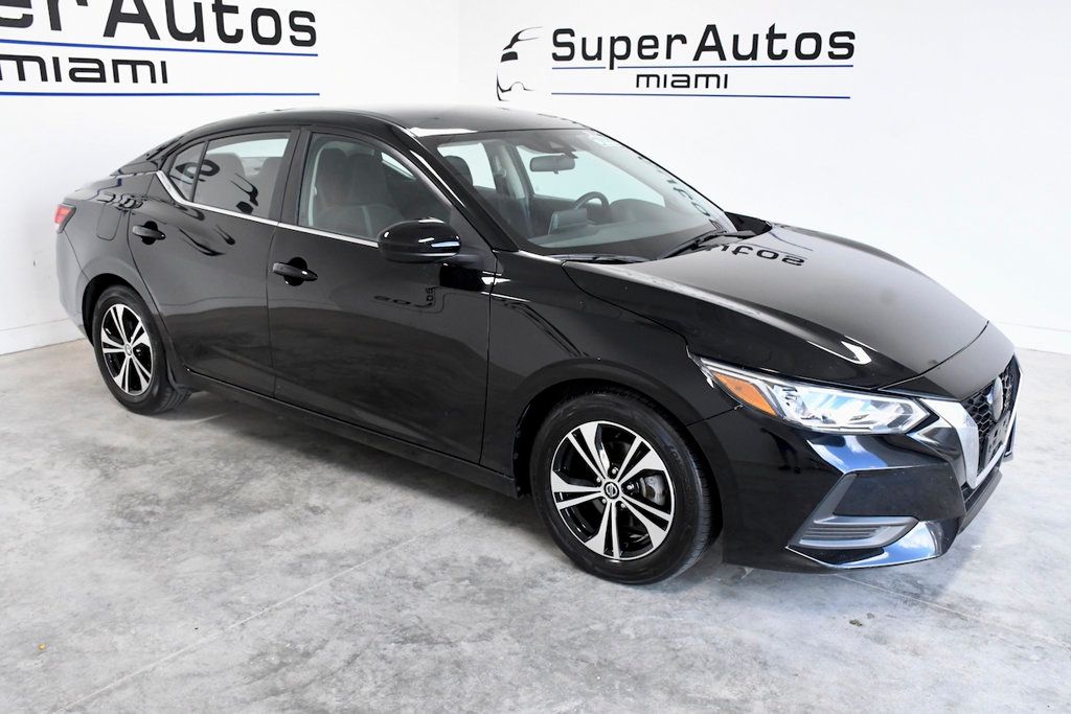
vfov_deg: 40.0
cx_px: 536
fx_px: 982
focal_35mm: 33
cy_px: 357
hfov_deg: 57.2
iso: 2500
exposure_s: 1/250
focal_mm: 22
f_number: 8
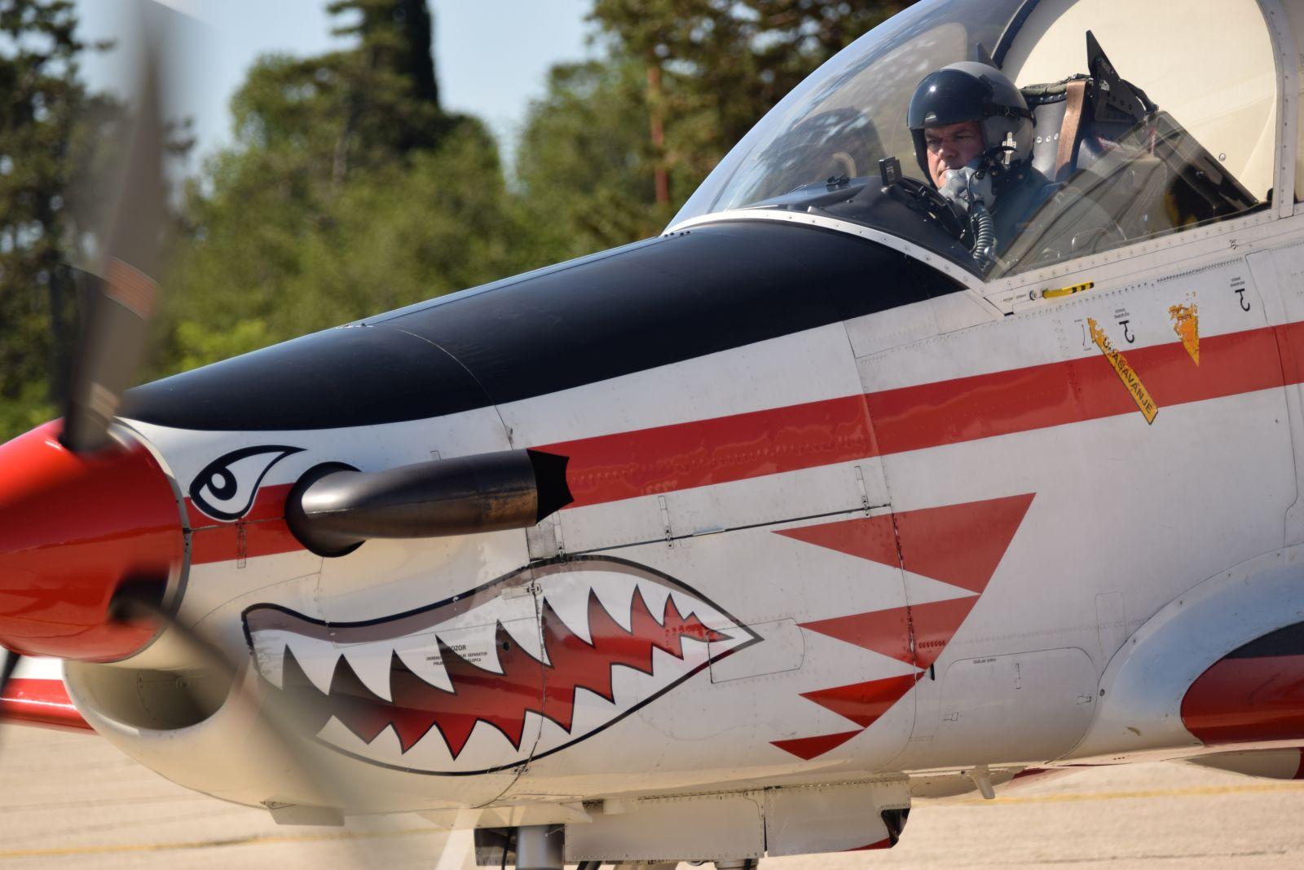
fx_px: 10867
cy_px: 435
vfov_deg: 4.6
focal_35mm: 300
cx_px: 652
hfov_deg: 6.9
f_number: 5.3
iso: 100
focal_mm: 200
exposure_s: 1/500
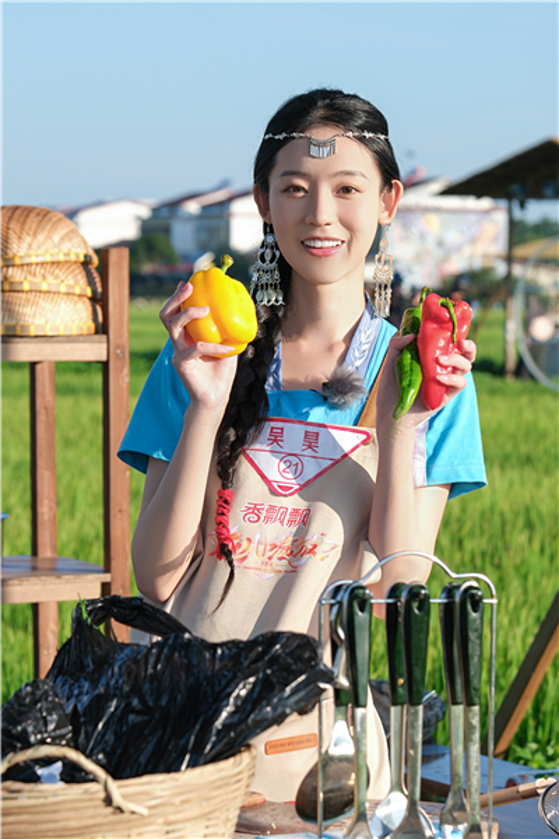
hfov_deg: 12.9
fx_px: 2469
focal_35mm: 106
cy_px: 420
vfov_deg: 19.3
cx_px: 280
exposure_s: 1/250
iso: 125
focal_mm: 70.5
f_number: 5
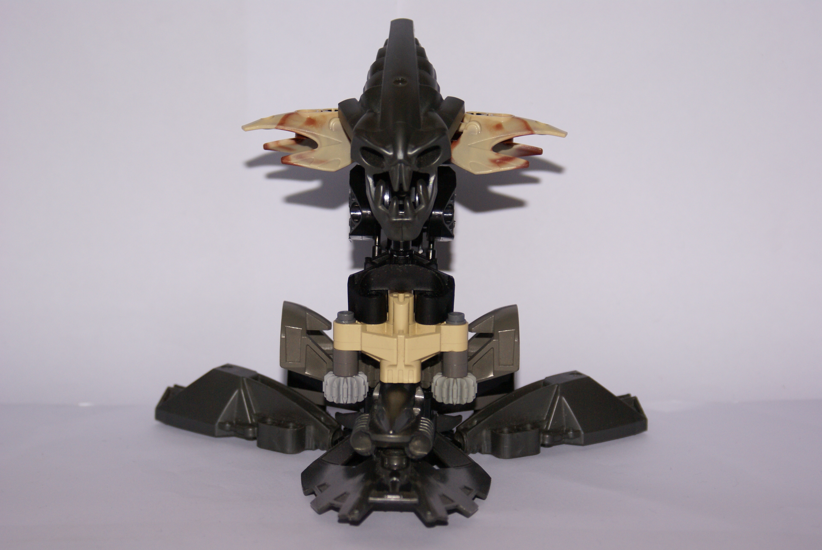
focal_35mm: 90
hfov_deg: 22.6
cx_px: 411
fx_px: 2057
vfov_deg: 15.2
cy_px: 275
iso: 400
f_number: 5.6
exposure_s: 1/100
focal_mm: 60
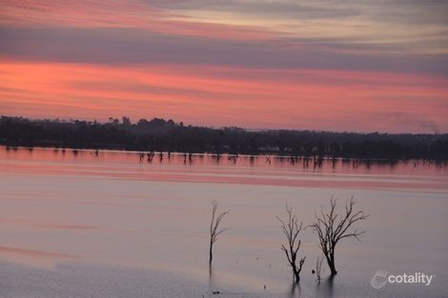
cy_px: 149
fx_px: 1866
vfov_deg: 9.1
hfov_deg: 13.7
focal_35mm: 150
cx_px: 224
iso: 640
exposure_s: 1/30
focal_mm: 100
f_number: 5.6
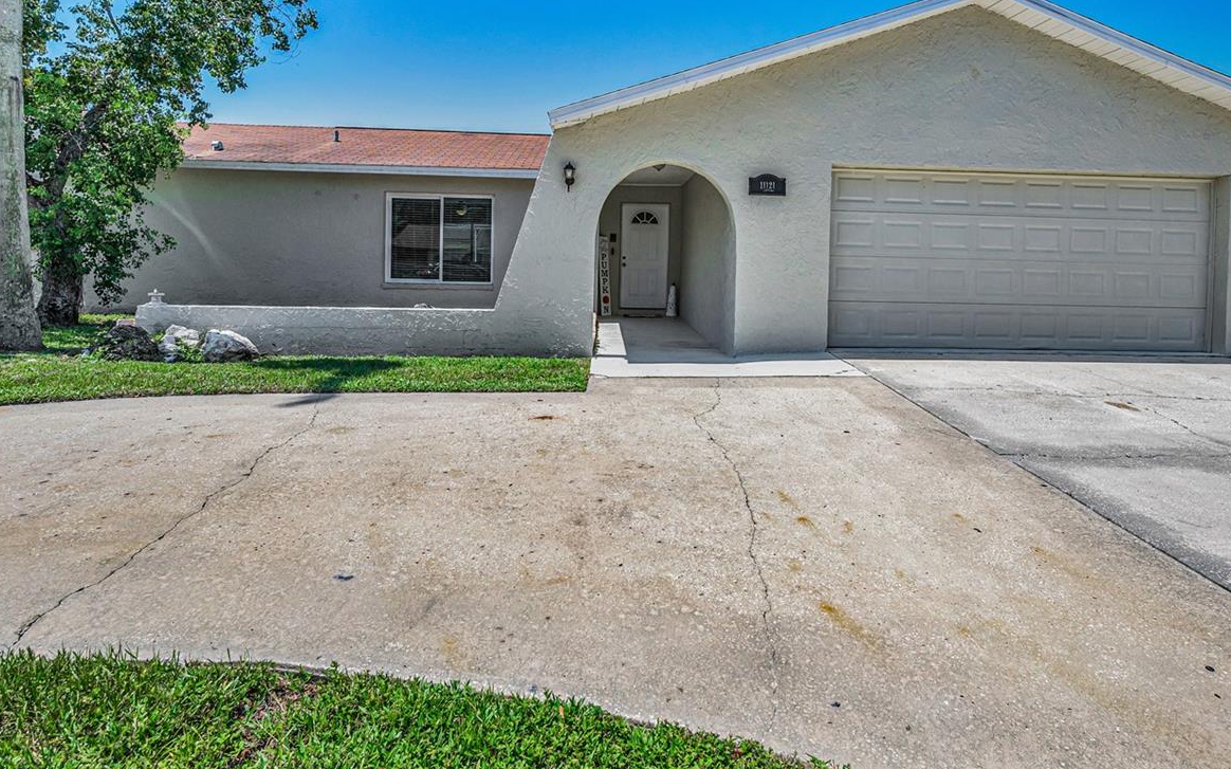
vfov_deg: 56.4
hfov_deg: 82.2
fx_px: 704
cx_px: 646
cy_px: 280
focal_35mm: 21
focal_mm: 15
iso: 400
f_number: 8
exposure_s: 1/2000
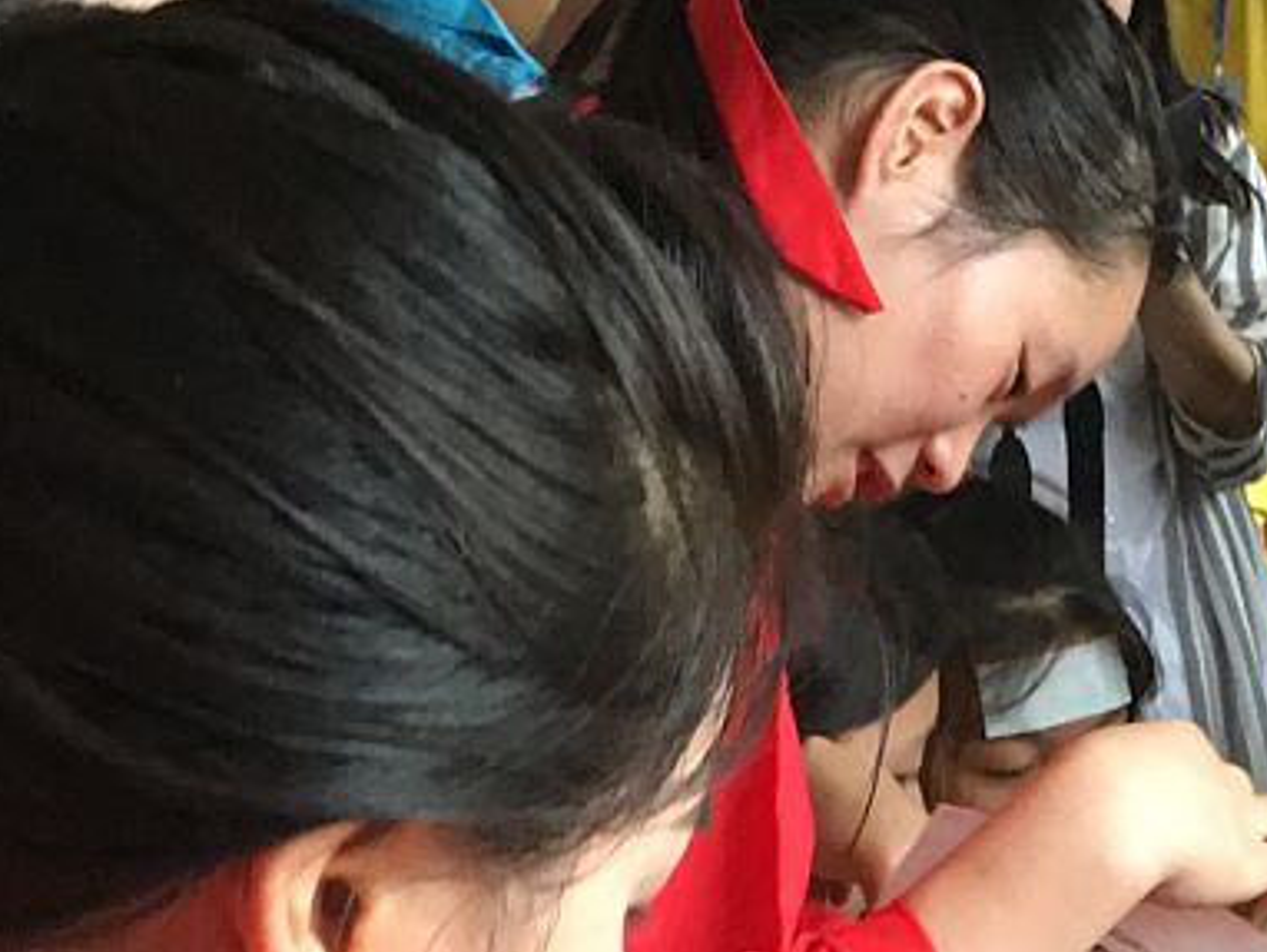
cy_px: 1277
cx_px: 1224
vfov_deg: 15.4
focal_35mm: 91
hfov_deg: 20.9
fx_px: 3333
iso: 100
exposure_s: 1/17
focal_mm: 4.15
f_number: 2.2
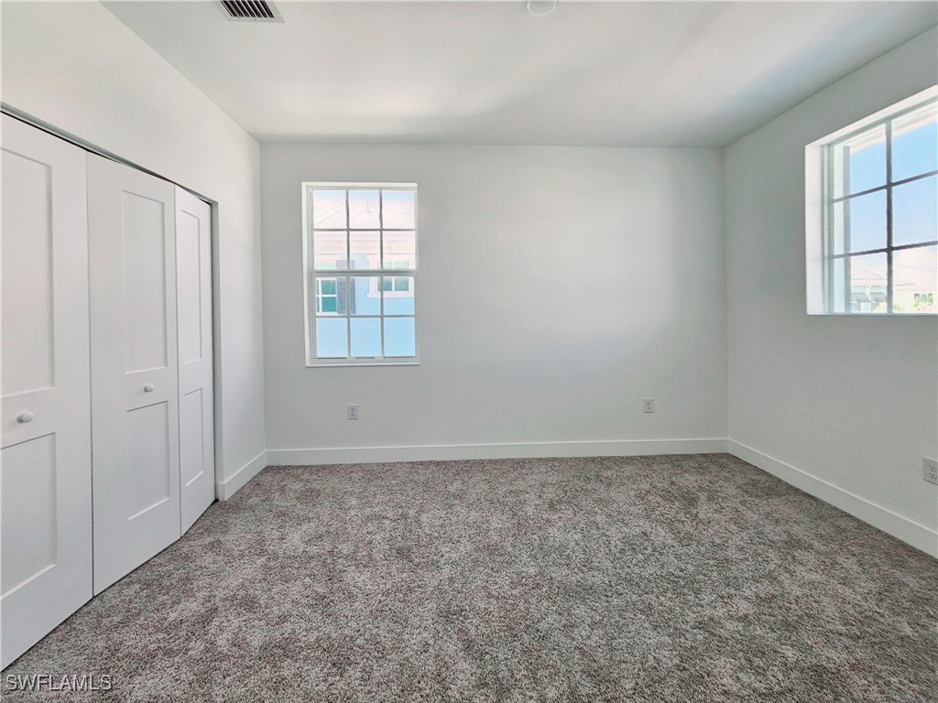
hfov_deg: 106.2
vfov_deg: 89.9
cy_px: 352
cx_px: 469
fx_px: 352
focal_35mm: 13
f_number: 2.2
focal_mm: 2.2
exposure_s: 1/120
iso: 80
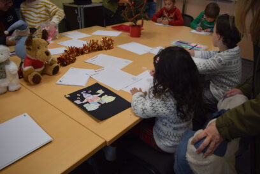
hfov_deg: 67.4
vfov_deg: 47.9
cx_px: 130
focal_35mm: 27
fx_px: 195
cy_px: 87
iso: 400
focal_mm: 18
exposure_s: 1/80
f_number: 4.5
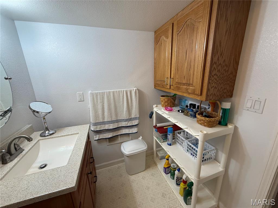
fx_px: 112
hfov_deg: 102.1
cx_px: 139
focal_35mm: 14
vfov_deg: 85.7
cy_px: 104
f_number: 2.2
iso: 160
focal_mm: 2.22
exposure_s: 1/120
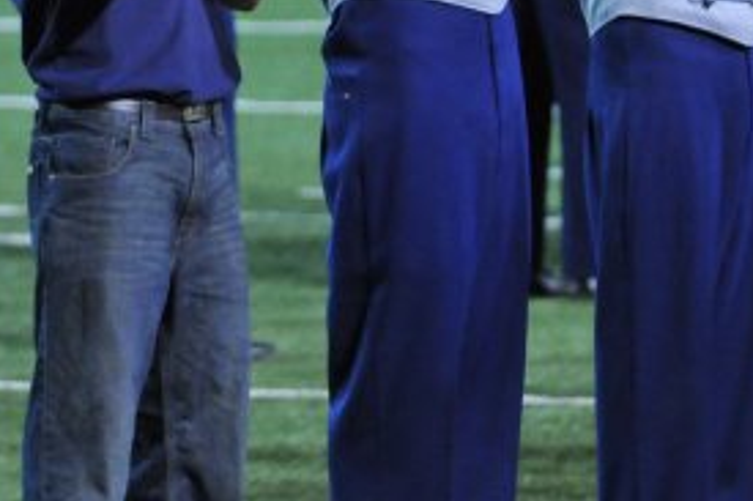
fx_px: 9302
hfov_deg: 4.6
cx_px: 170
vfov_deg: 3.1
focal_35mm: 445
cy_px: -84
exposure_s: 1/160
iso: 1600
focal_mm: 102
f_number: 2.8
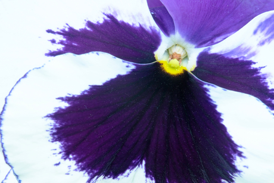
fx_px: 1005
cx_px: 137
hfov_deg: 15.5
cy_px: 92
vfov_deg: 10.4
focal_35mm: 132
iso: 800
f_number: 13
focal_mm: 88.2
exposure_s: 1/50
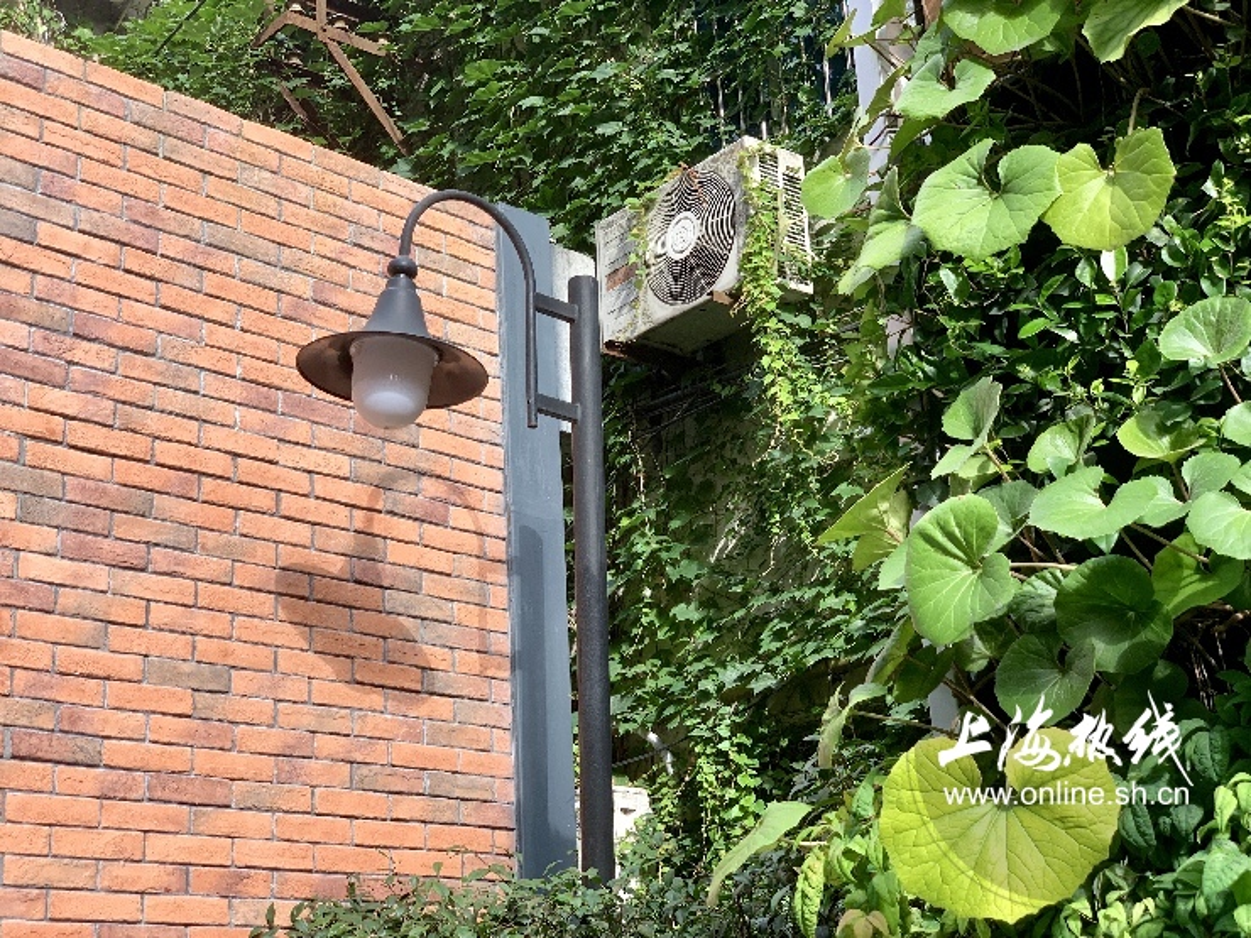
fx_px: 1879
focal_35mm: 52
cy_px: 469
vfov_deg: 28.0
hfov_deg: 36.8
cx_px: 626
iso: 16
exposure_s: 1/150
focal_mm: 6
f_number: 2.4
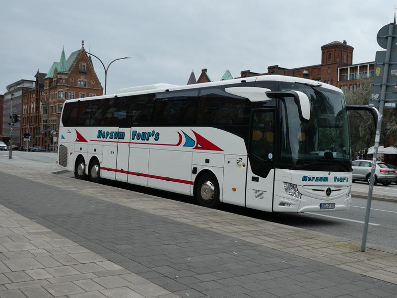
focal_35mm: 37
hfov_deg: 50.1
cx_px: 198
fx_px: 424
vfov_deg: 38.7
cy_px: 149
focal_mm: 6.7
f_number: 3.7
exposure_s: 1/250
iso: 80
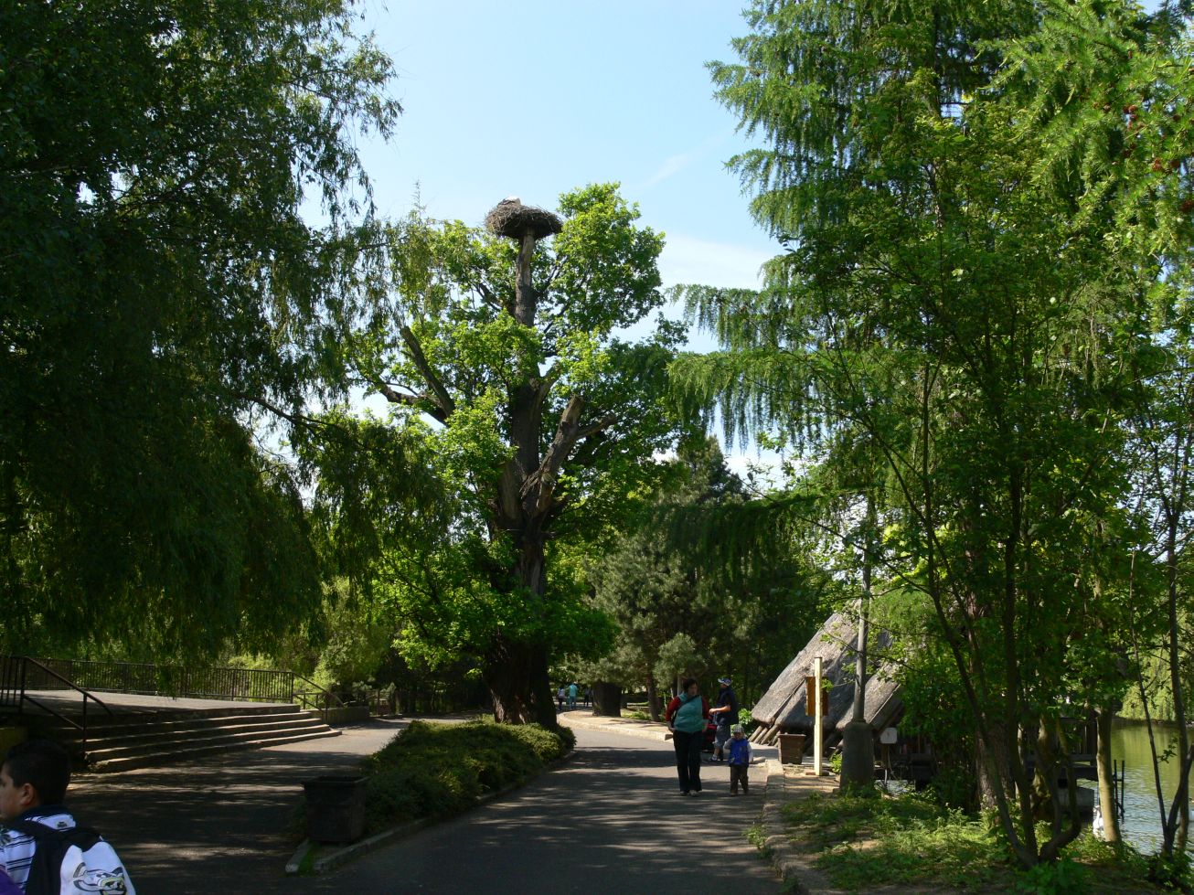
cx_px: 597
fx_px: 1207
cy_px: 448
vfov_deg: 40.7
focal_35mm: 35
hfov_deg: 52.6
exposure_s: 1/250
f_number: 5.6
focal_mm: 7.4
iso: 100
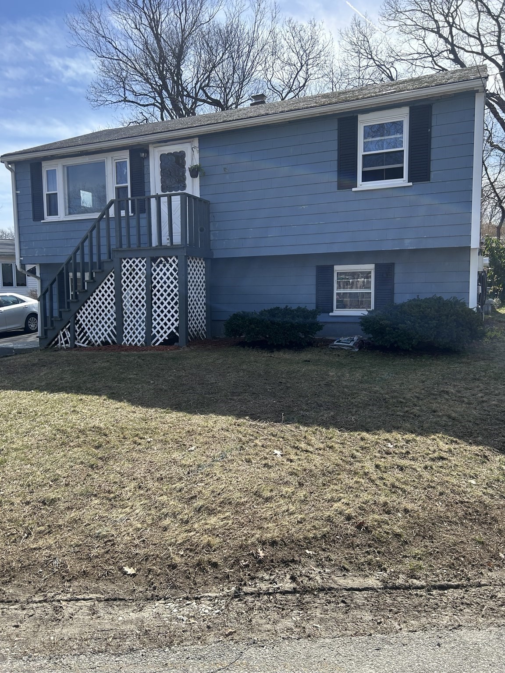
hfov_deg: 53.1
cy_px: 336
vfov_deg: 67.3
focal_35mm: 26
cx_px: 252
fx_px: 506
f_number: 1.5
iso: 50
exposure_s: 1/2165
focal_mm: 5.7
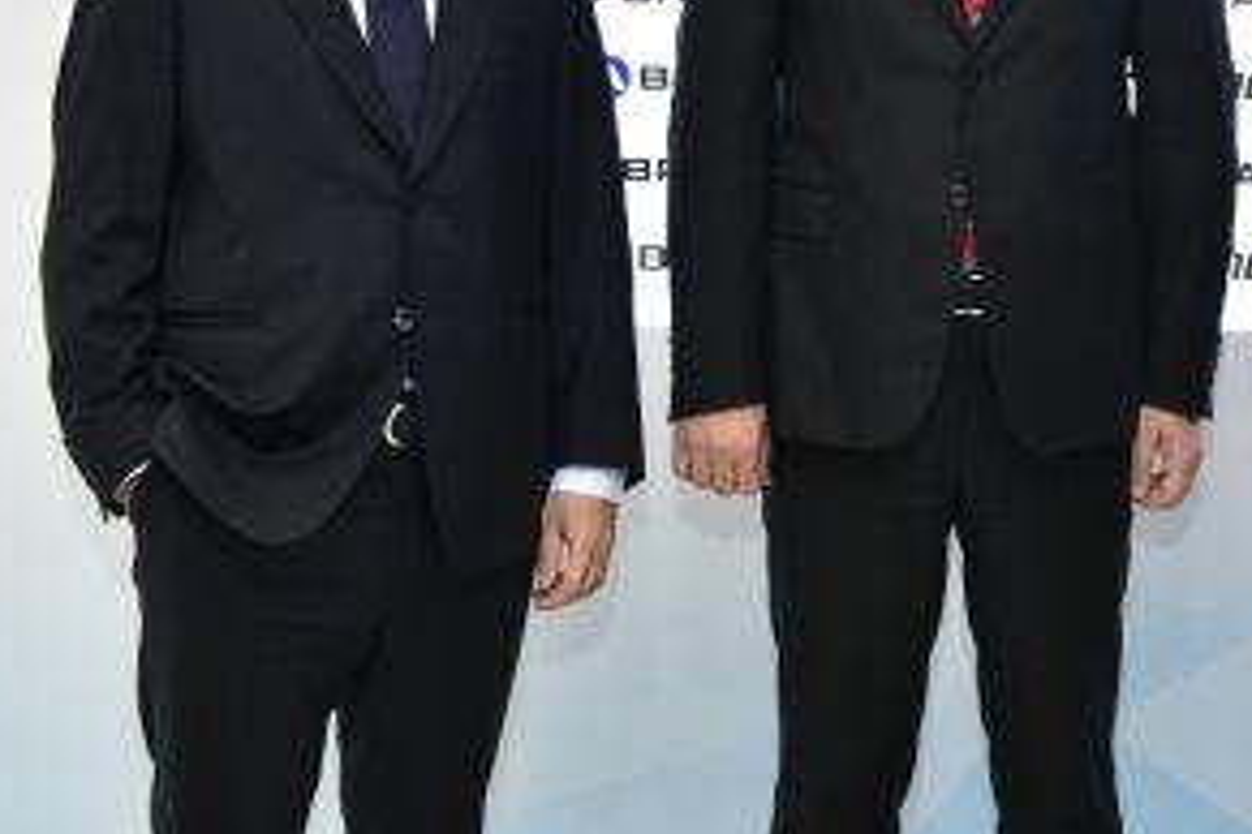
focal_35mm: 85
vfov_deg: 15.6
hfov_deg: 23.1
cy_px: -82
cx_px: 1205
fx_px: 2956
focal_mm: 38
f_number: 4
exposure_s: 1/60
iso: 800
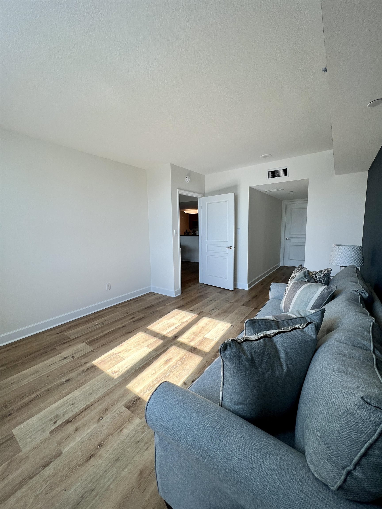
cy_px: 254
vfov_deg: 106.2
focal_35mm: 13
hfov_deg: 89.9
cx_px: 191
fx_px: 191
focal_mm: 1.57
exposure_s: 1/126
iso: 32
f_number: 1.8
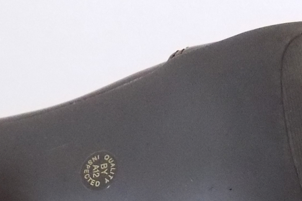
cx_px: 250
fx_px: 847
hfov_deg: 20.0
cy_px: 407
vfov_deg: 12.0
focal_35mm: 101
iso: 400
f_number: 3.1
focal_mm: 4
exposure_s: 1/20
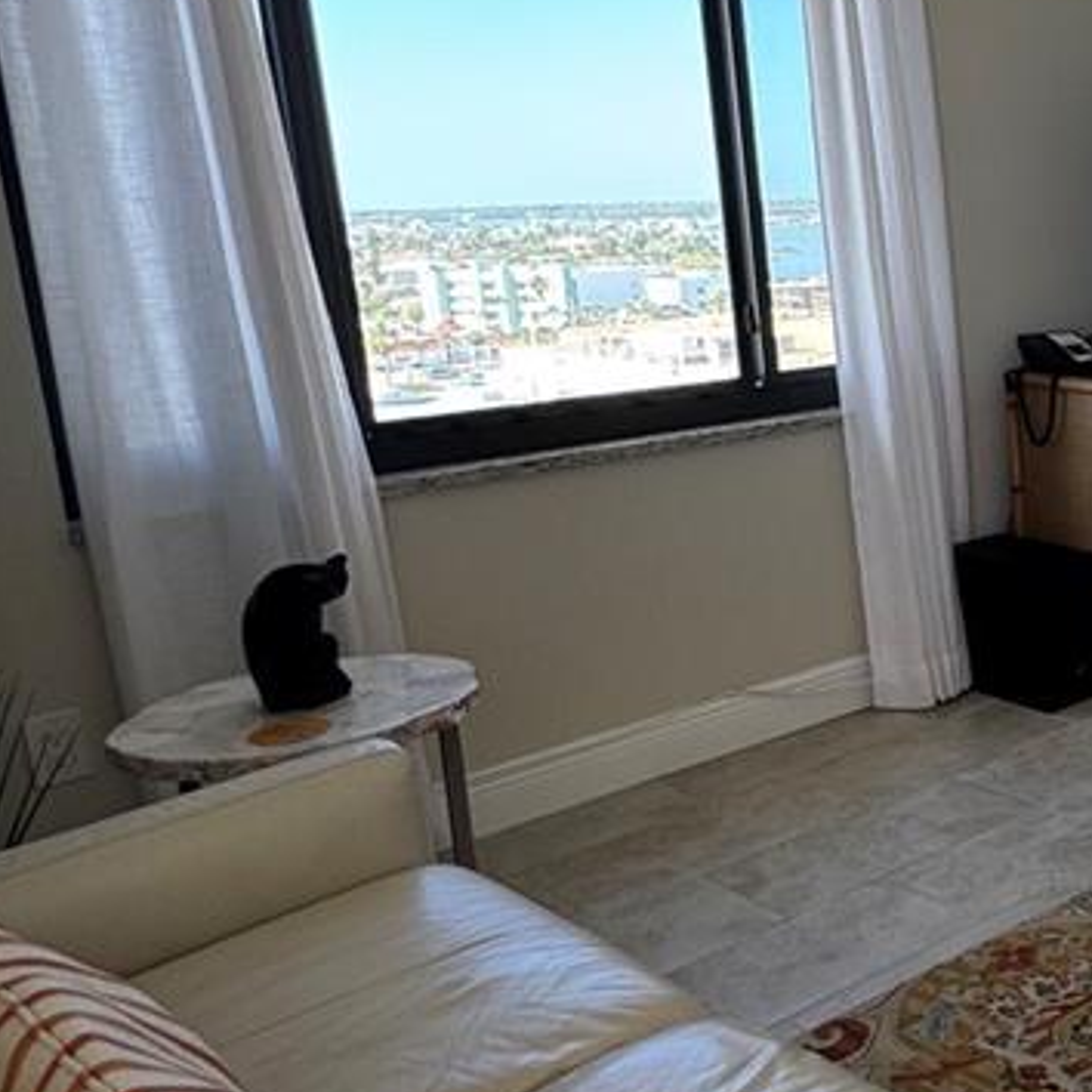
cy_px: 472
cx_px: 1370
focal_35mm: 42
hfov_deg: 31.9
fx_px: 1499
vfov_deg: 39.9
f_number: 2.2
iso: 80
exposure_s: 1/99
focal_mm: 2.22
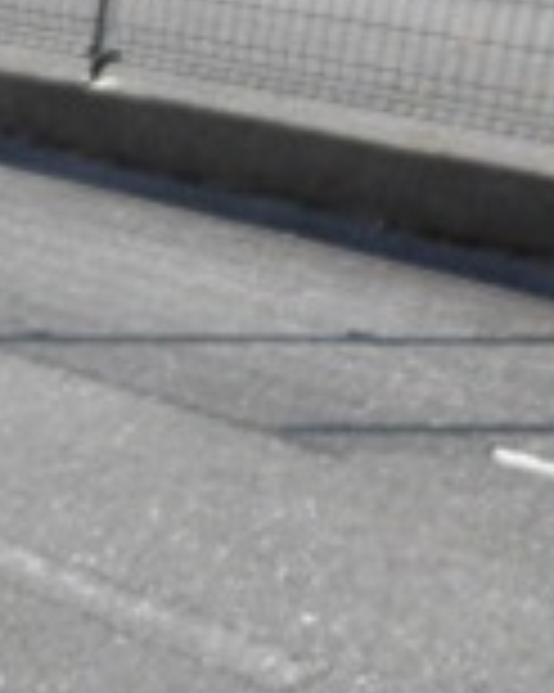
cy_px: 650
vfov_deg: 19.3
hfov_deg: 12.5
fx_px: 1990
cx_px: -768
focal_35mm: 97
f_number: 3.1
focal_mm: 4.3
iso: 100
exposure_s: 1/500
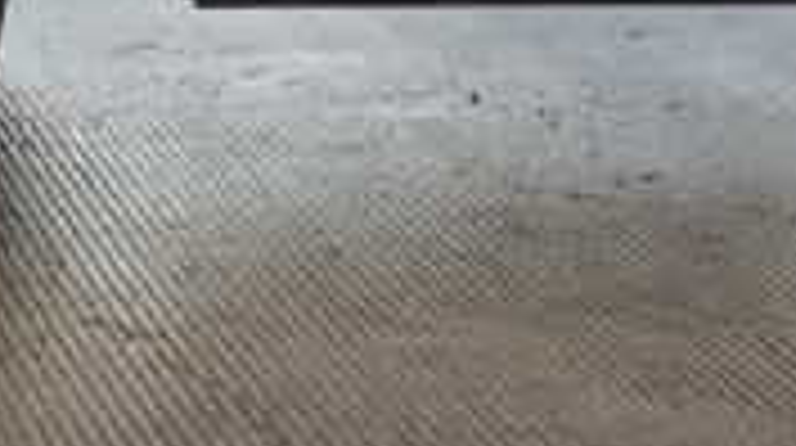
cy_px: -707
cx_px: 796
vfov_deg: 6.2
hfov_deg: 11.7
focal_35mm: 183
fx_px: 3857
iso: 16
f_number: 1.8
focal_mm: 3
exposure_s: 1/1490
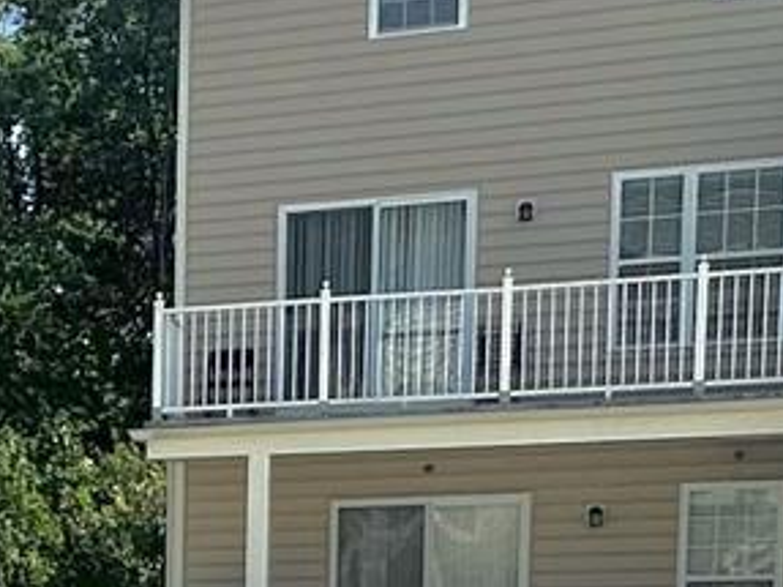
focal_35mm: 100
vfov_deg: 13.9
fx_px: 2261
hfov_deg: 16.9
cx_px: -532
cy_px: 855
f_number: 2.2
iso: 50
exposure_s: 1/1984
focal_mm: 2.22
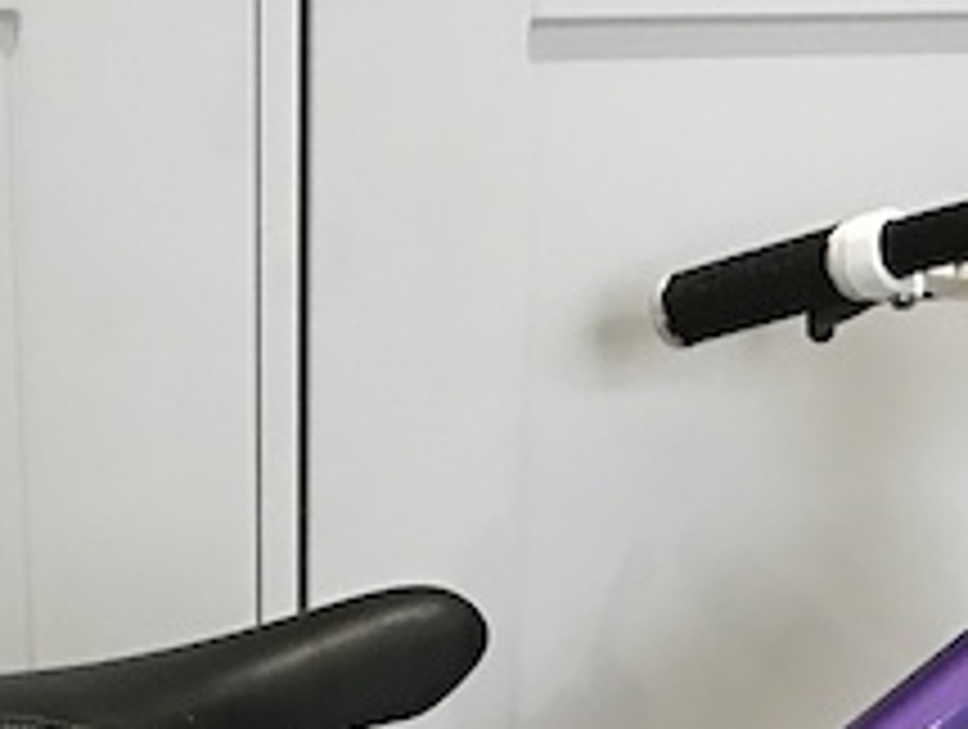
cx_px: 392
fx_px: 2913
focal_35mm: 104
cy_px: 1318
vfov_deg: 12.9
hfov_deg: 18.8
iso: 80
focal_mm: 3.99
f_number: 1.8
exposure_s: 1/17
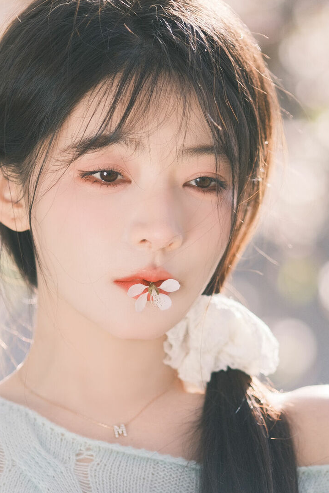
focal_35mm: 297
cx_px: 118
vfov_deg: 6.9
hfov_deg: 4.6
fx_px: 4071
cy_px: 350
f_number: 2
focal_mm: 135
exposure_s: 1/3500
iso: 1000
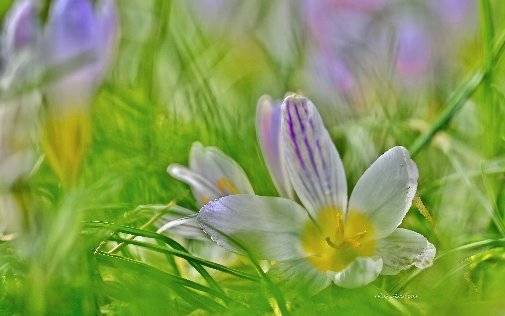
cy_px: 162
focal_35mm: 172
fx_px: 2367
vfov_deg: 7.6
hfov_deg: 12.2
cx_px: 252
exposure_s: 1/180
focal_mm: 112
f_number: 6.4
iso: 200
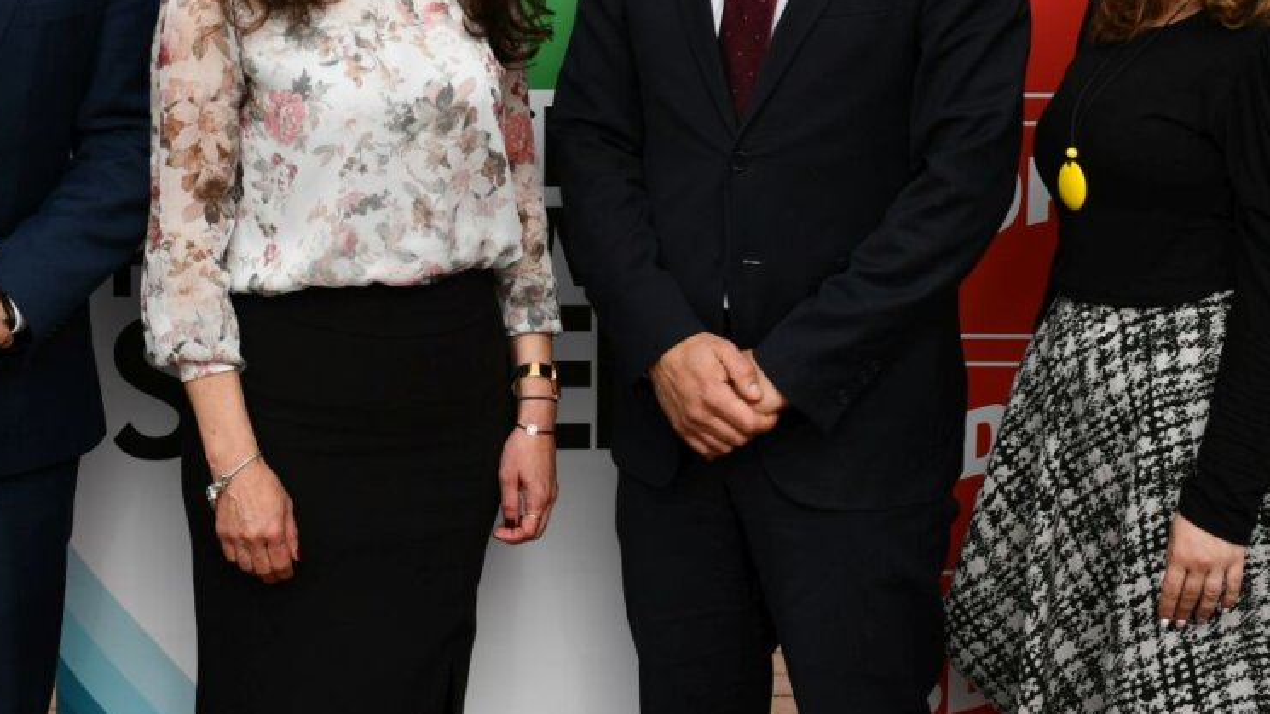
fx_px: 3401
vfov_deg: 11.9
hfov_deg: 21.1
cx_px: 530
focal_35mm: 101
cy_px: 24
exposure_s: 1/250
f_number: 8
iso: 110
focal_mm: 38
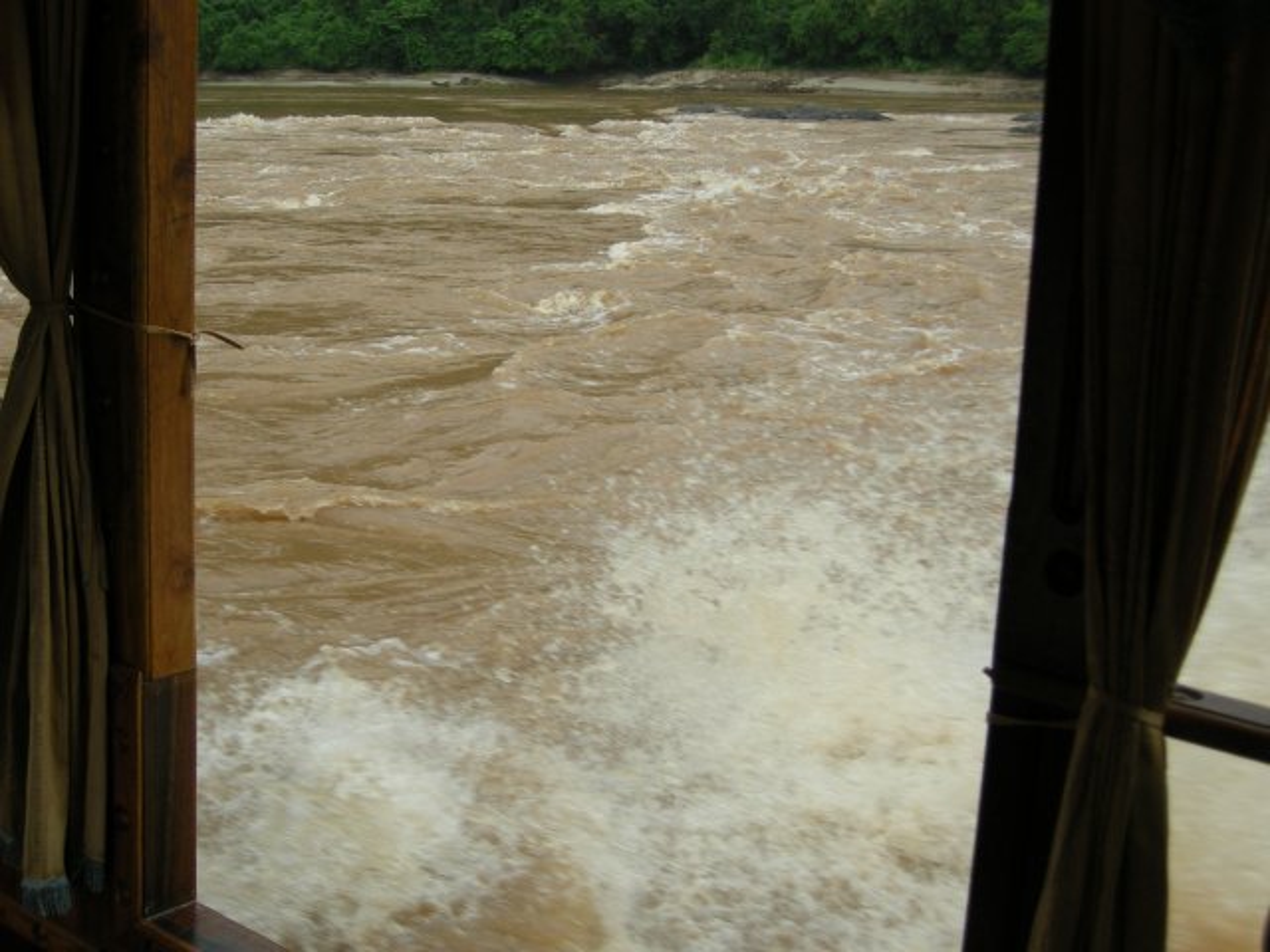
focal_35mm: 48
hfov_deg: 39.7
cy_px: 476
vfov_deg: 30.3
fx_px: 1761
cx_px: 635
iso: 94
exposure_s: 1/310
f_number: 3.1
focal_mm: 10.1
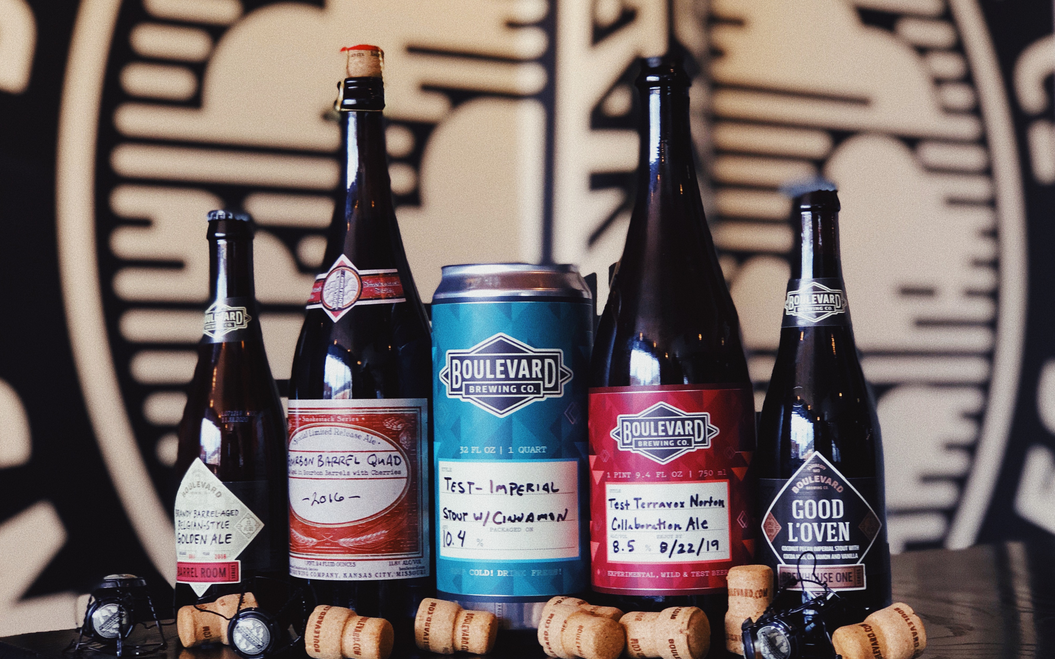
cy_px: 290
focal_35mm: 61
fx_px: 1754
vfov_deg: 21.3
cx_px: 527
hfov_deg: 33.5
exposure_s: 1/30
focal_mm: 6.6
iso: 80
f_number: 2.8
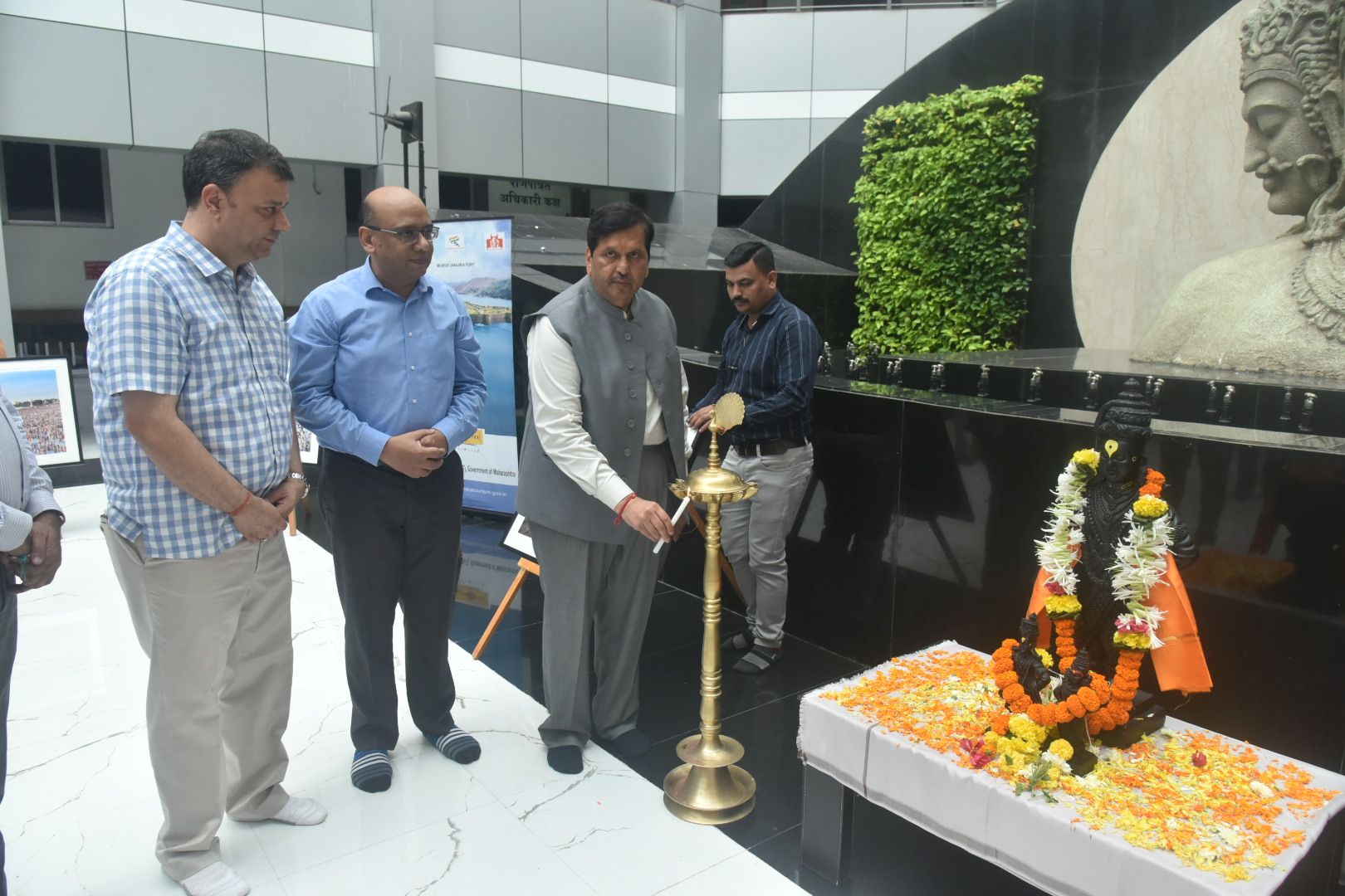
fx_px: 897
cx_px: 672
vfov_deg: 53.1
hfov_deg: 73.7
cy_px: 448
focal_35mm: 24
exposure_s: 1/200
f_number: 7.1
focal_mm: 24
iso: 2000
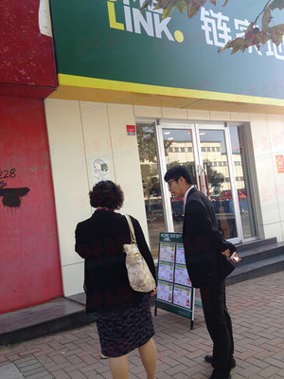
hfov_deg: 40.7
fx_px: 383
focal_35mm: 35
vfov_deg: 52.6
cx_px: 142
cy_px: 190
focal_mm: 4.28
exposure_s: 1/280
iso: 50
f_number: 2.4
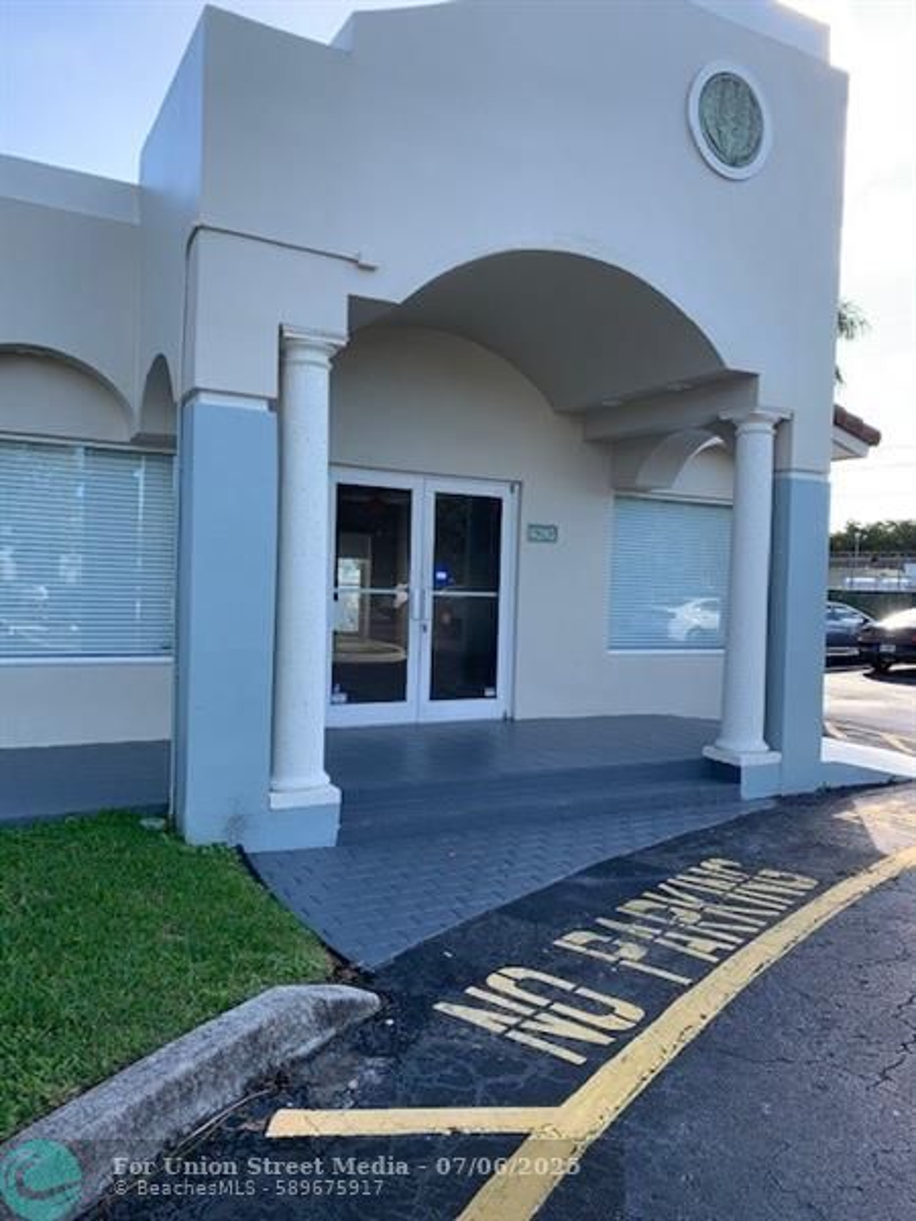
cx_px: 458
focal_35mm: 26
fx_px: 917
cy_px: 610
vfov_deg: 67.3
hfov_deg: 53.1
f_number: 1.8
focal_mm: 4.25
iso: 25
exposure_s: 1/429
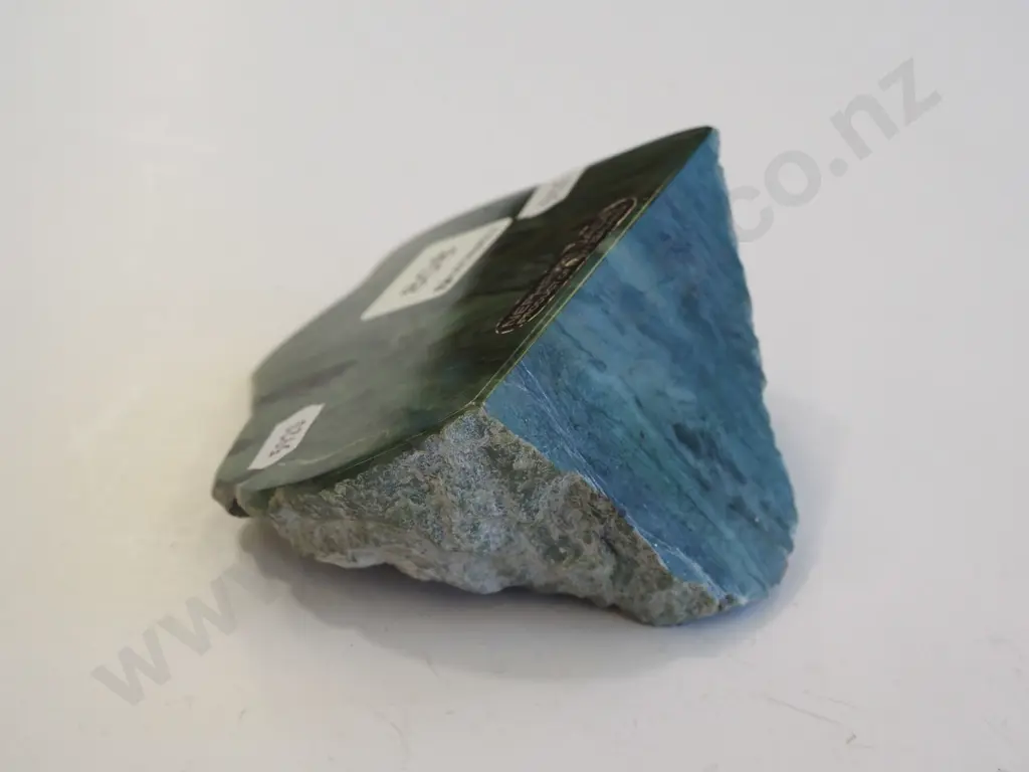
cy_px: 386
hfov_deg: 27.8
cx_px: 514
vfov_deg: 21.0
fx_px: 2081
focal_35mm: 70
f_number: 5.6
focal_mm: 35
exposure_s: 1/250
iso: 1600
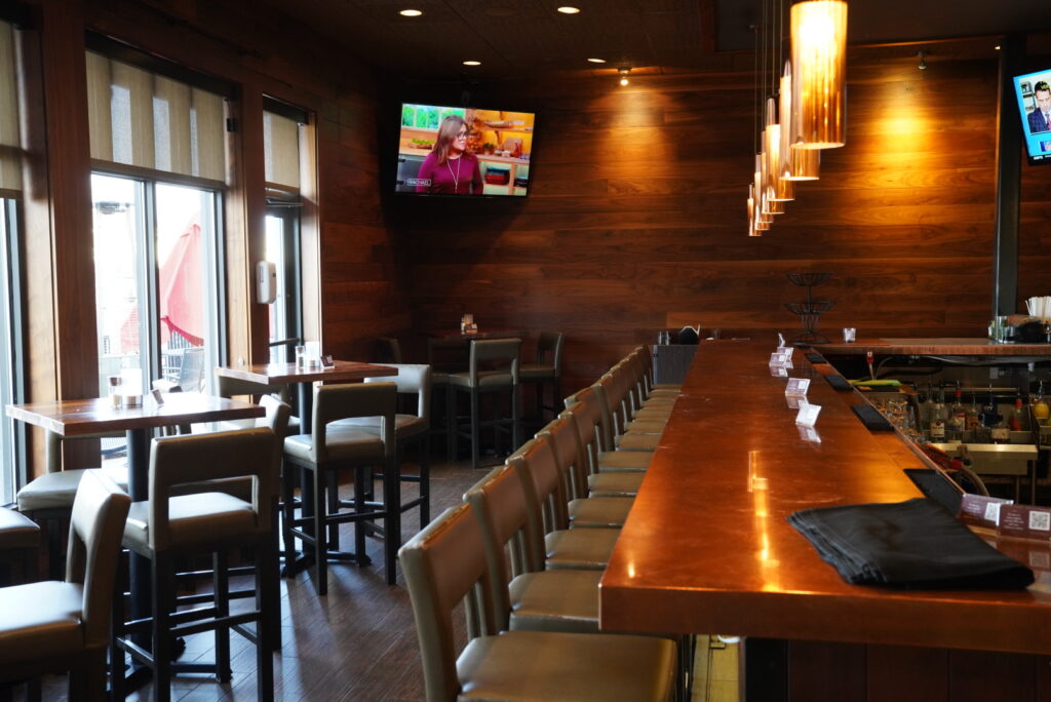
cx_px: 526
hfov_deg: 48.4
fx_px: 1168
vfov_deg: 33.4
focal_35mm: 40
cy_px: 351
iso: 4000
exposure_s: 1/60
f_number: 5.6
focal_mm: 40
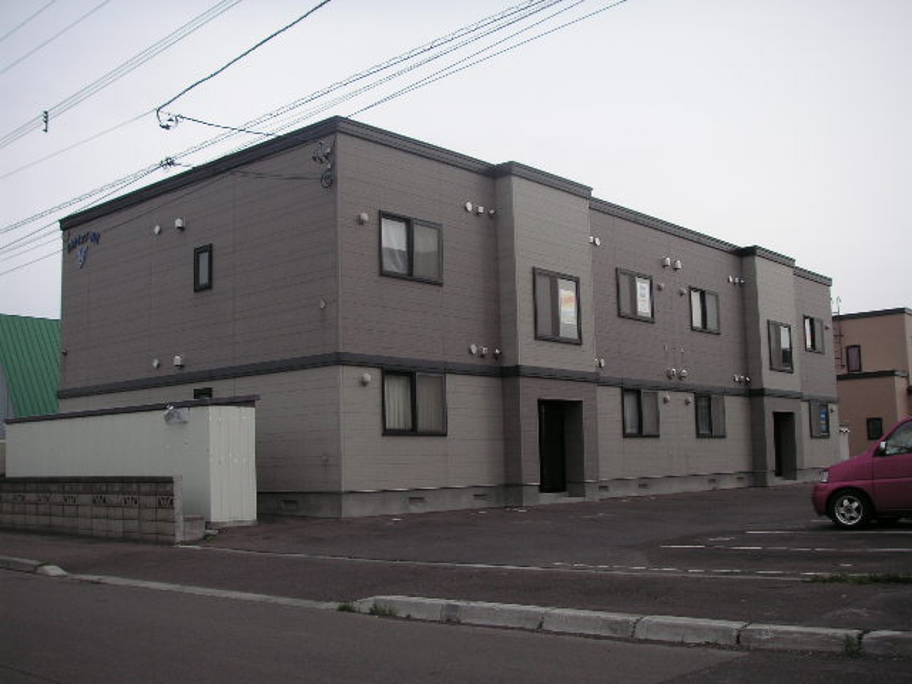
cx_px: 456
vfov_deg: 37.7
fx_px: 1001
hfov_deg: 49.0
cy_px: 342
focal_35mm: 38
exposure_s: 1/500
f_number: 3.3
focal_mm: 6.3
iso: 50
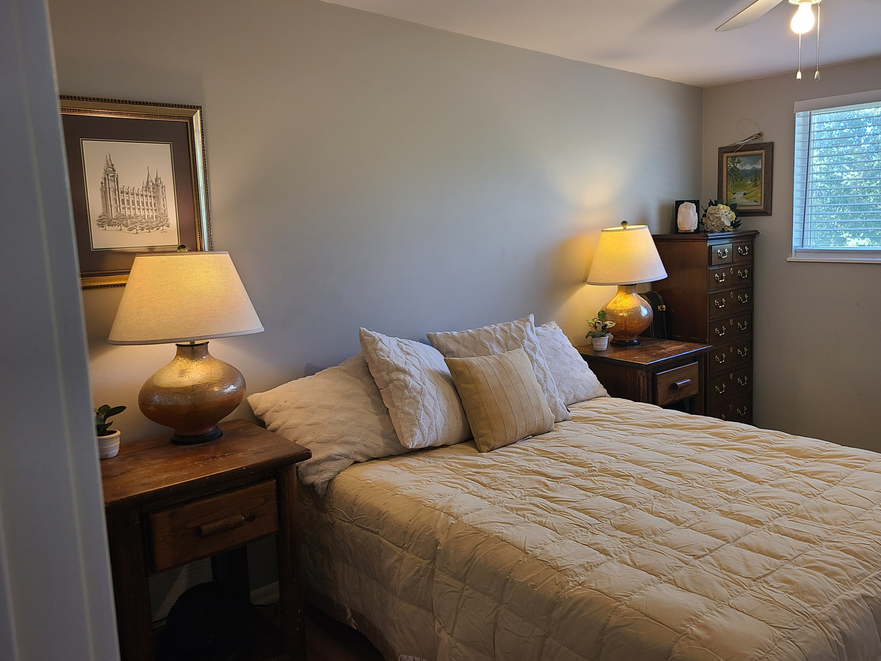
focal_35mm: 29
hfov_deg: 61.6
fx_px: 738
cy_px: 316
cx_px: 477
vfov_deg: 48.2
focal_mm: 5.4
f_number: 1.8
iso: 64
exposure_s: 1/60
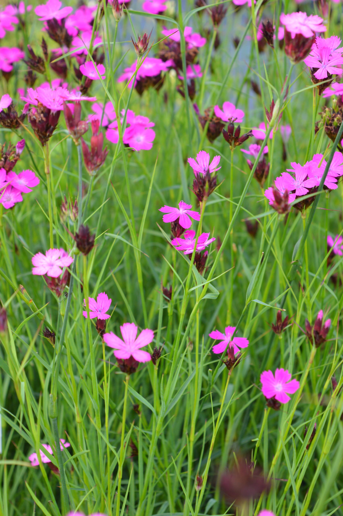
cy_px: 258
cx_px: 172
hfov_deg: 16.5
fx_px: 1181
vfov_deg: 24.6
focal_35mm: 82
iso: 320
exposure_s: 1/125
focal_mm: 55
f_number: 5.6
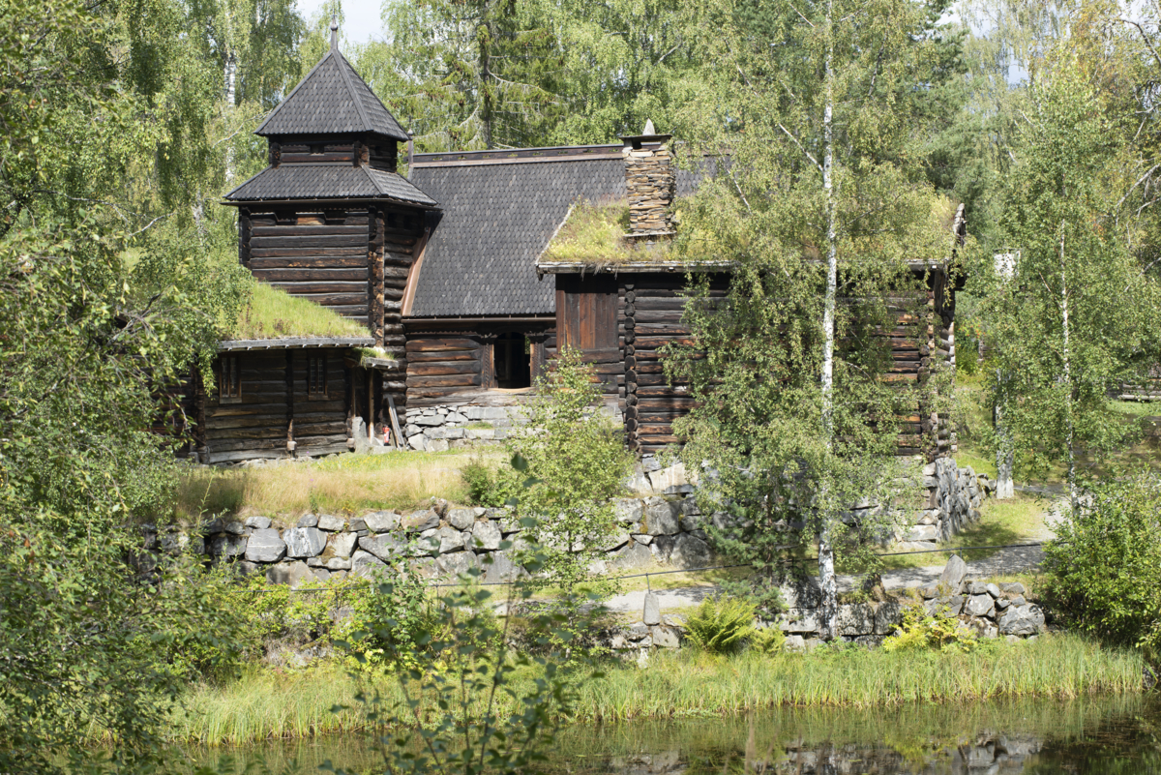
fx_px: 2581
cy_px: 388
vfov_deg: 17.1
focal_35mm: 80
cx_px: 580
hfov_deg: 25.4
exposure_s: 1/160
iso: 125
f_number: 10
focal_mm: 80
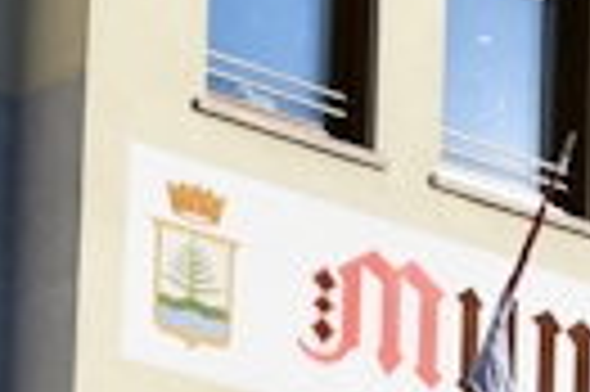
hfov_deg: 8.1
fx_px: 4010
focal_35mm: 245
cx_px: 1081
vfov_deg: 5.3
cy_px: 1165
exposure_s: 1/320
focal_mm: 27
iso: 100
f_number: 9
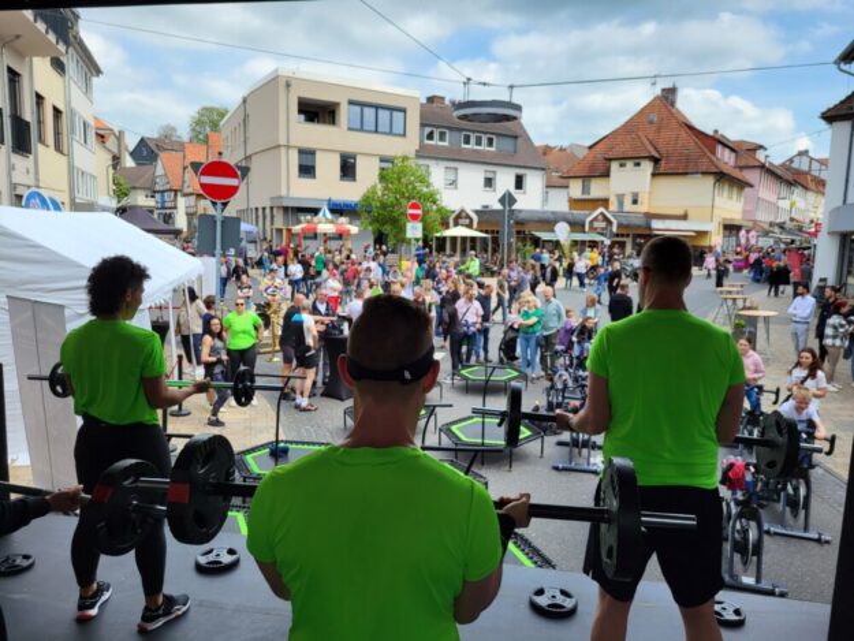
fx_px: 642
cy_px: 320
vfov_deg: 53.1
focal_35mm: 26
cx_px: 427
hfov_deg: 67.3
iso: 40
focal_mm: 5.4
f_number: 1.8
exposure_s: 1/1321
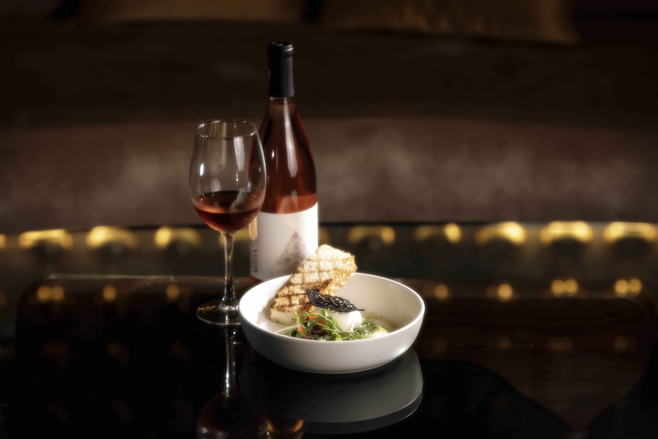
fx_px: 1554
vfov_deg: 16.1
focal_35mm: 85
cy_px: 220
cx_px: 329
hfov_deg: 23.9
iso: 400
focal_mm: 85
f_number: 3.2
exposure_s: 1/160
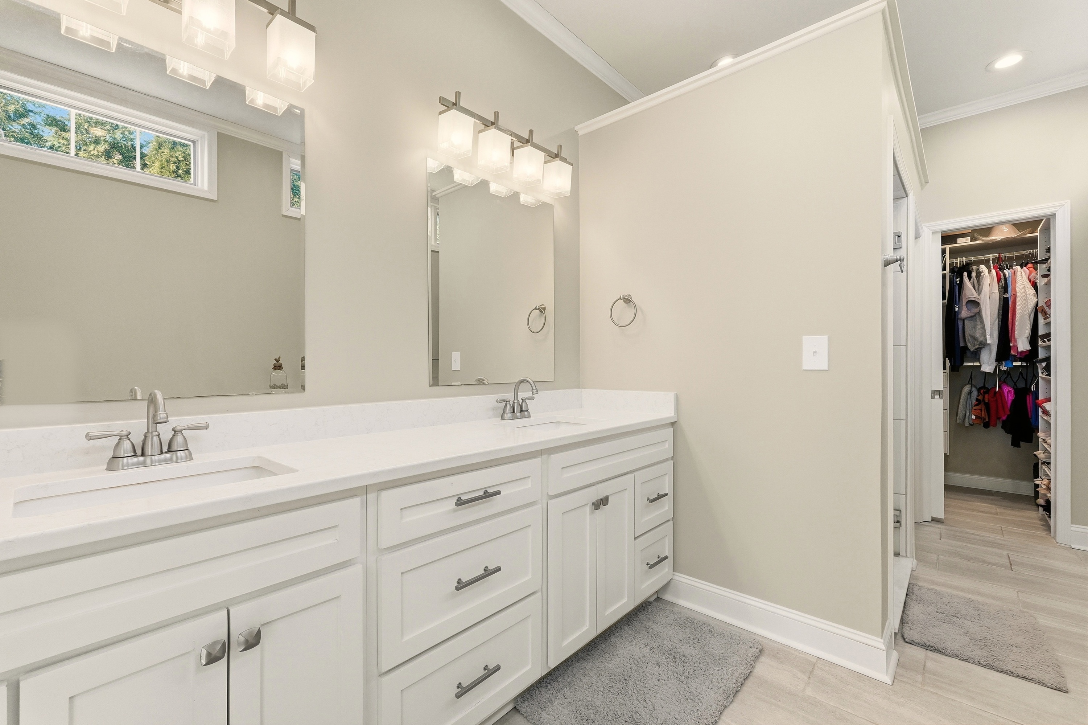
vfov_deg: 77.3
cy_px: 362
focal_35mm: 15
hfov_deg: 100.4
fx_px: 453
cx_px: 544
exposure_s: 1/640
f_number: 9
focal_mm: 10
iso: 400
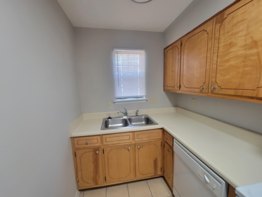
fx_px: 98
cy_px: 98
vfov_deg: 89.9
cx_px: 131
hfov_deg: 106.2
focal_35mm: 13
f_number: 2.2
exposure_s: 1/40
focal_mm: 2.2
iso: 320
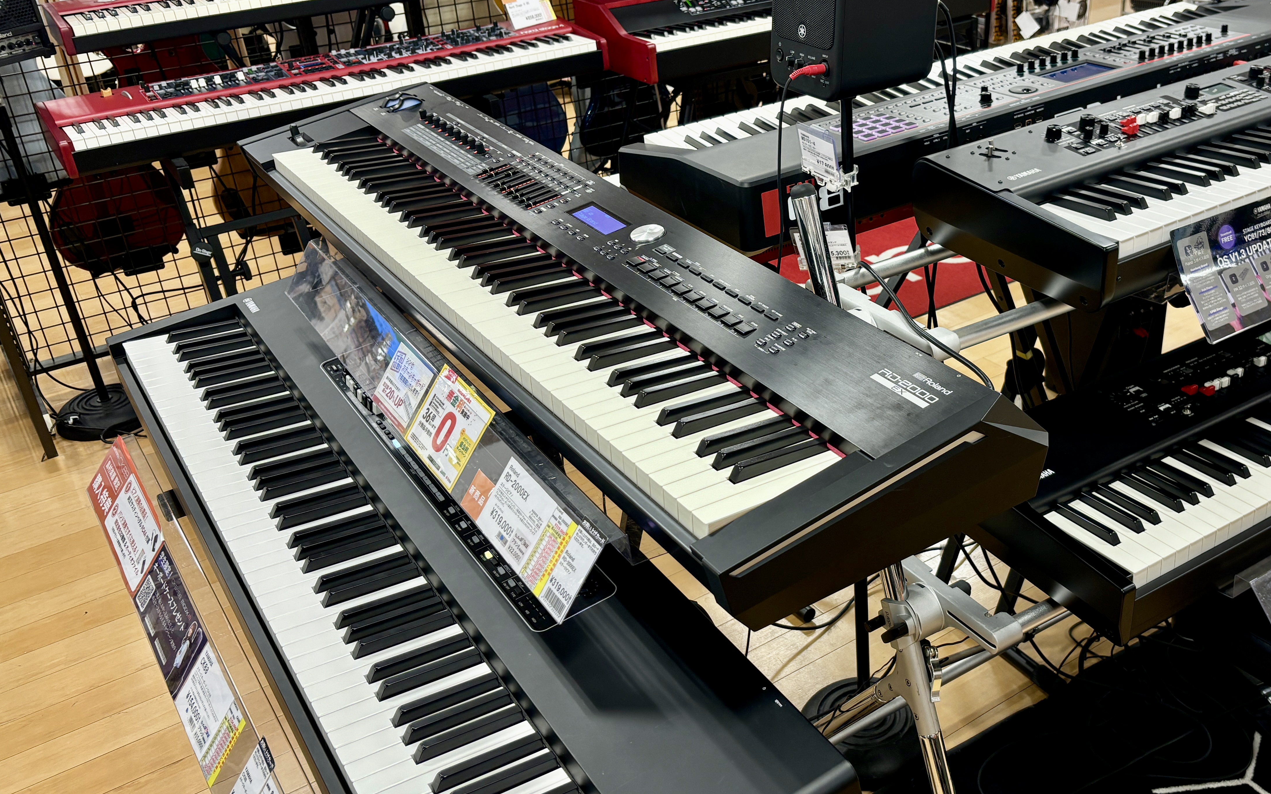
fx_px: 1247
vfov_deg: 35.3
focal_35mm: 36
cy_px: 391
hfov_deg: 53.1
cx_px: 828
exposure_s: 1/100
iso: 80
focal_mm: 5.96
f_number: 1.6
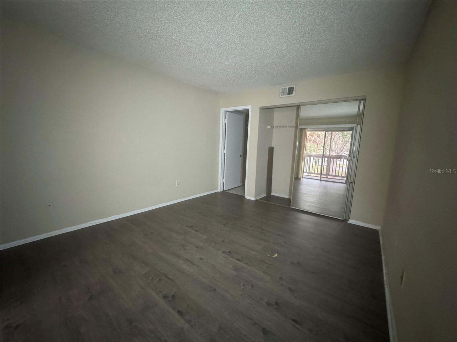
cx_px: 228
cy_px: 171
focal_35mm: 14
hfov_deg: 102.1
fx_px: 185
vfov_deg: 85.7
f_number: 2.2
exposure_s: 1/56
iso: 1250
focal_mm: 2.22
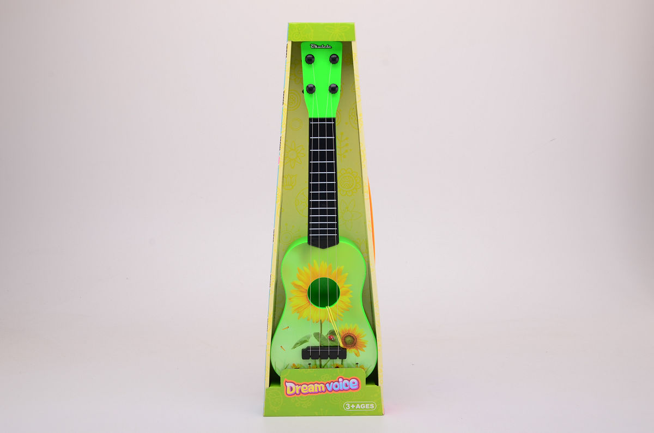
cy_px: 216
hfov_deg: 41.2
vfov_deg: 28.0
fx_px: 870
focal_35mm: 48
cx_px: 327
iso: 100
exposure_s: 1/160
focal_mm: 32
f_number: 11
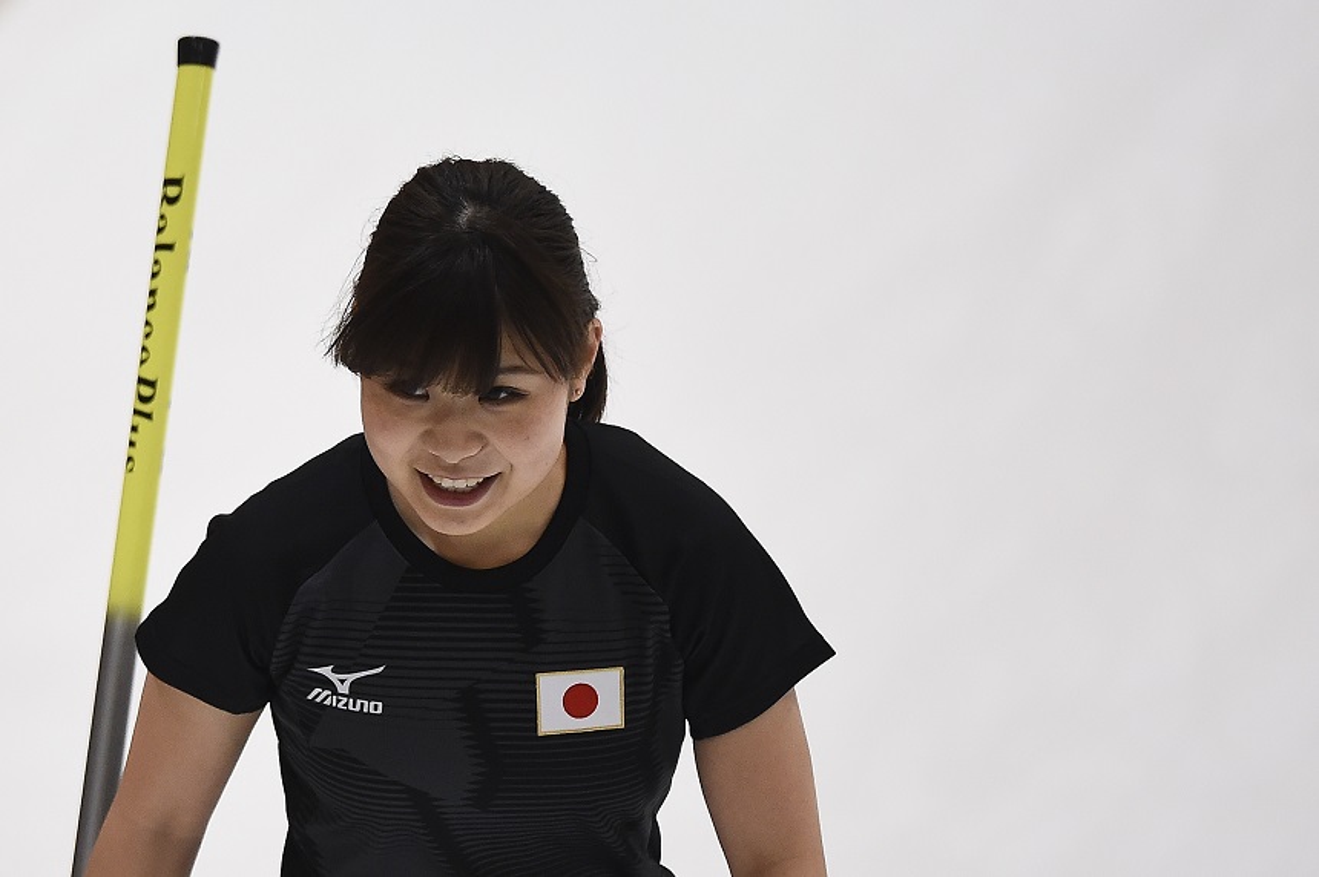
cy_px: 438
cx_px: 660
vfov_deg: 3.4
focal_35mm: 400
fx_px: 14644
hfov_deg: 5.2
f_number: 2.8
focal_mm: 400
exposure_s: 1/1000
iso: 3200
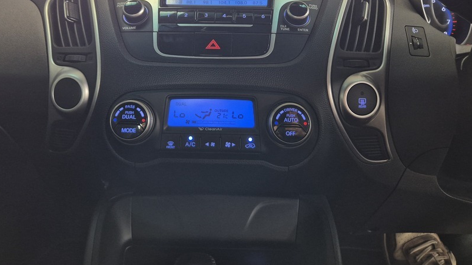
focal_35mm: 32
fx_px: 400
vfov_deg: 35.8
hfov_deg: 61.0
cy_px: 65
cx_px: 228
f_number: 1.8
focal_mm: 5.4
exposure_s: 1/100
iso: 320
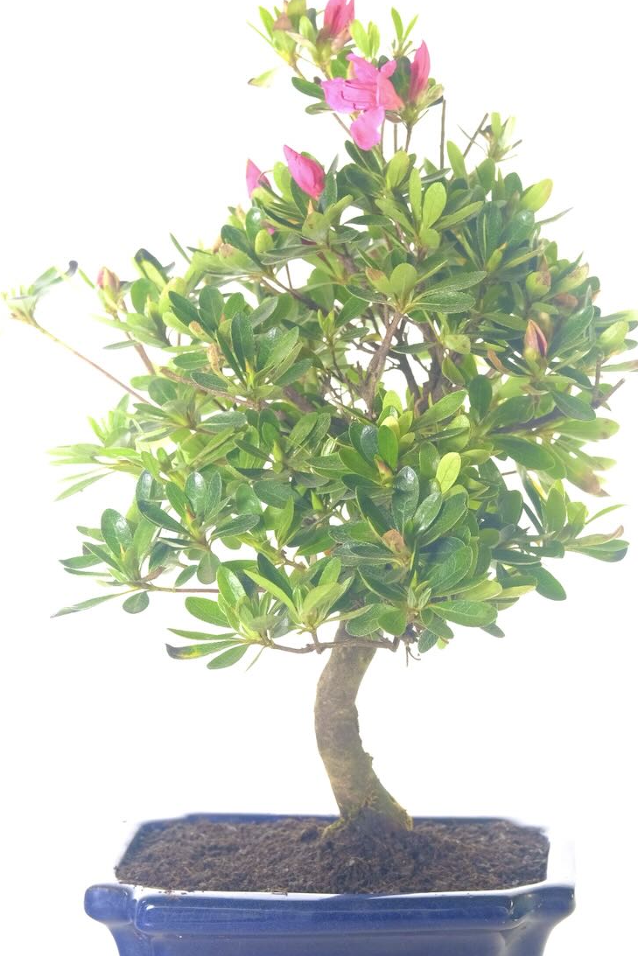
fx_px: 3454
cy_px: 537
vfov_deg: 15.8
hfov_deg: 10.6
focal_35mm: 130
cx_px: 340
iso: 2000
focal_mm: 74.1
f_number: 8
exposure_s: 1/30
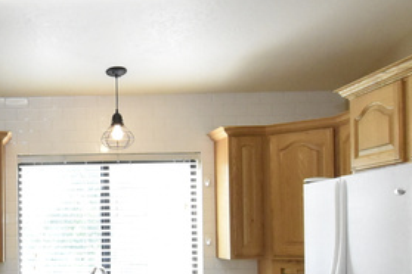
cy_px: 228
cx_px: -6
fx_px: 629
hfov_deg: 33.0
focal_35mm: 55
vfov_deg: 24.2
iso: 3200
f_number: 5.6
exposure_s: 1/250
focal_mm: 10
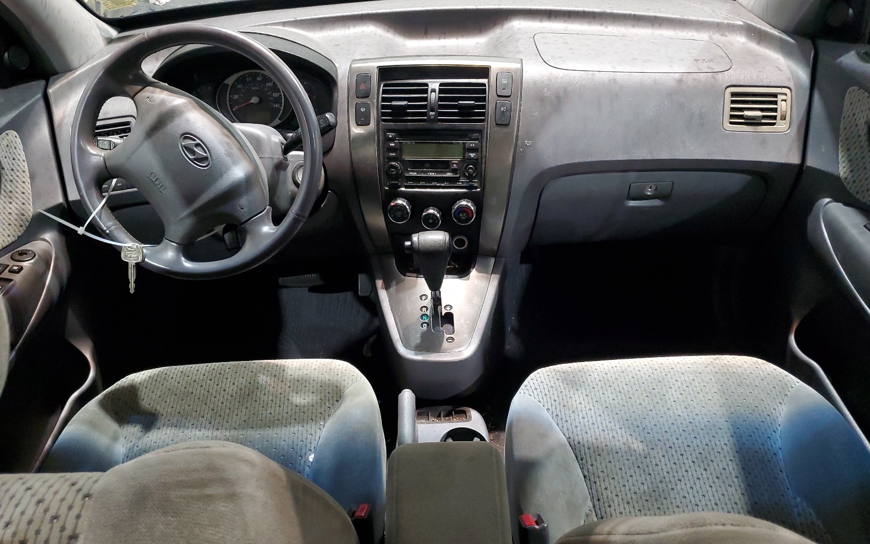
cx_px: 434
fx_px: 664
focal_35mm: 28
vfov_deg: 44.5
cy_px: 272
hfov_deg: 66.5
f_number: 1.5
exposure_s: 1/40
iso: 291
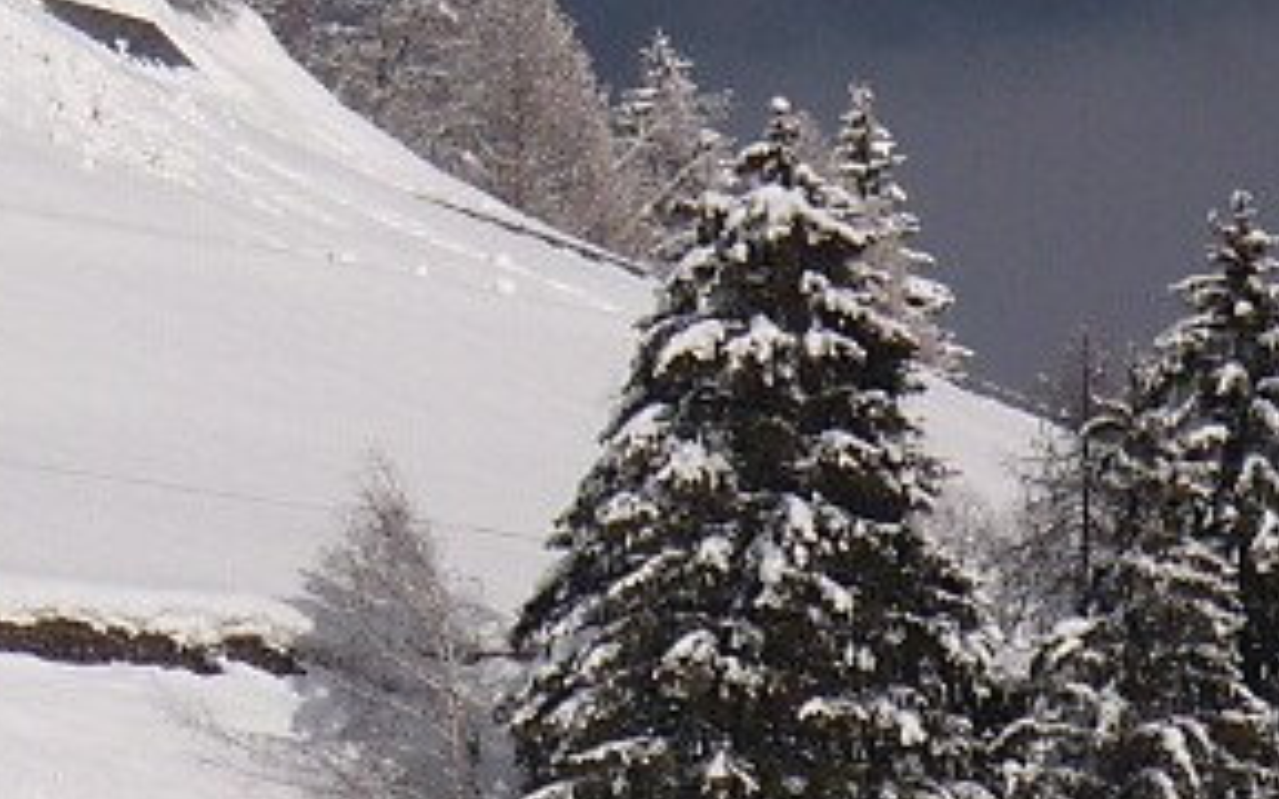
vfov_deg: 1.6
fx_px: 29210
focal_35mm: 838
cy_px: -222
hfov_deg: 2.5
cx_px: -528
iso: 100
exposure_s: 1/320
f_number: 13
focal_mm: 36.6
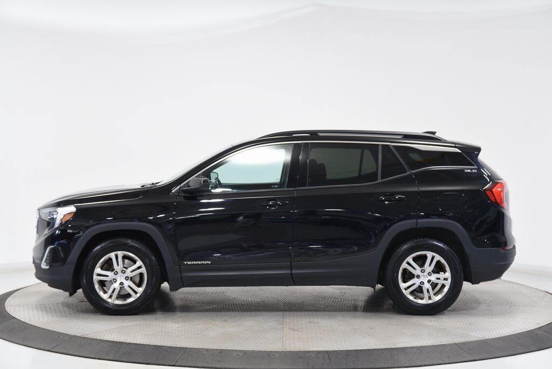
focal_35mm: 60
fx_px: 920
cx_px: 276
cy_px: 184
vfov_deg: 22.7
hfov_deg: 33.4
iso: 1600
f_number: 4
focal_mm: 60
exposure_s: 1/80
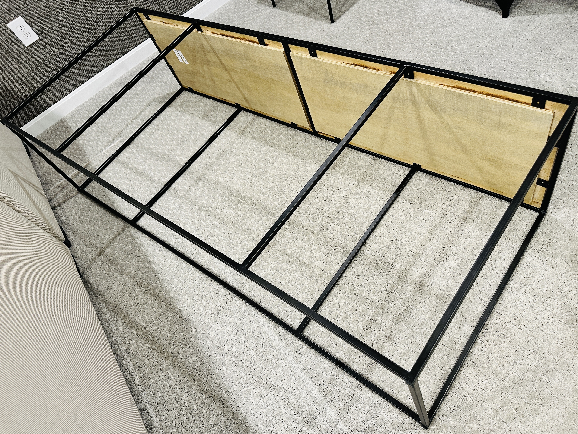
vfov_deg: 56.8
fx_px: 401
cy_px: 217
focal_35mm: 24
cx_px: 289
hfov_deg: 71.6
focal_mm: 6.86
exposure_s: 1/60
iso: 320
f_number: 1.78
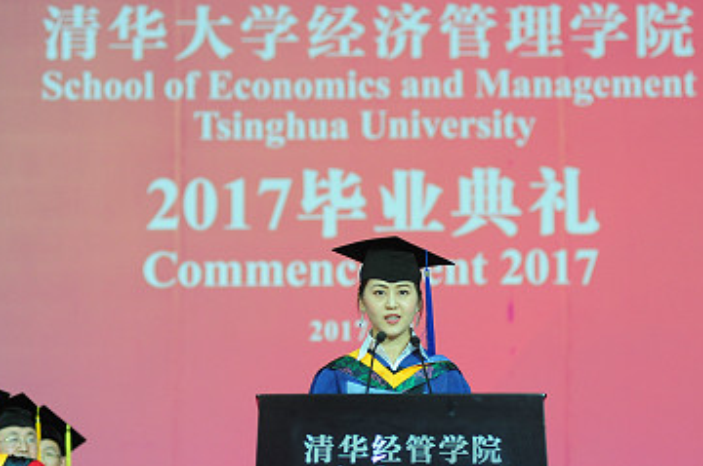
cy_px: 289
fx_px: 2711
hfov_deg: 14.8
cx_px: 369
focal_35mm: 139
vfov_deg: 9.8
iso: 2500
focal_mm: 100
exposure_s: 1/250
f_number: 5
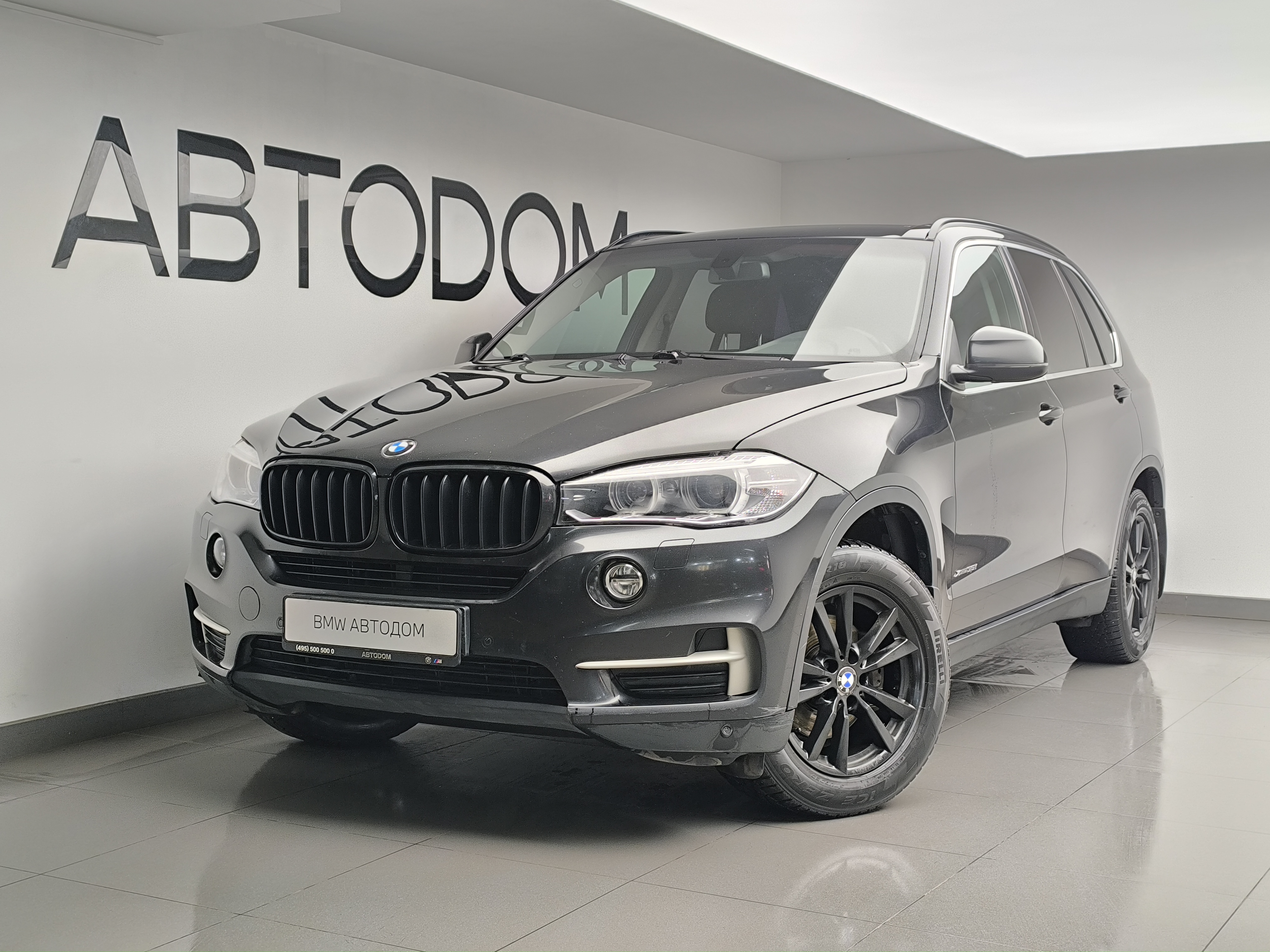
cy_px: 476
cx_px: 635
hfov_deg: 41.2
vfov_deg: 31.5
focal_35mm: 46
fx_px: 1688
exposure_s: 1/100
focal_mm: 6.14
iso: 320
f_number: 1.65
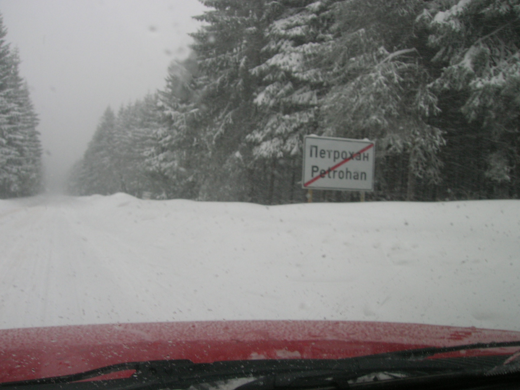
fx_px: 511
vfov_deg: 41.8
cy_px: 195
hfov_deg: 54.0
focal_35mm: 34
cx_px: 260
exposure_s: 1/117
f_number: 4.9
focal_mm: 5.7
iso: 82
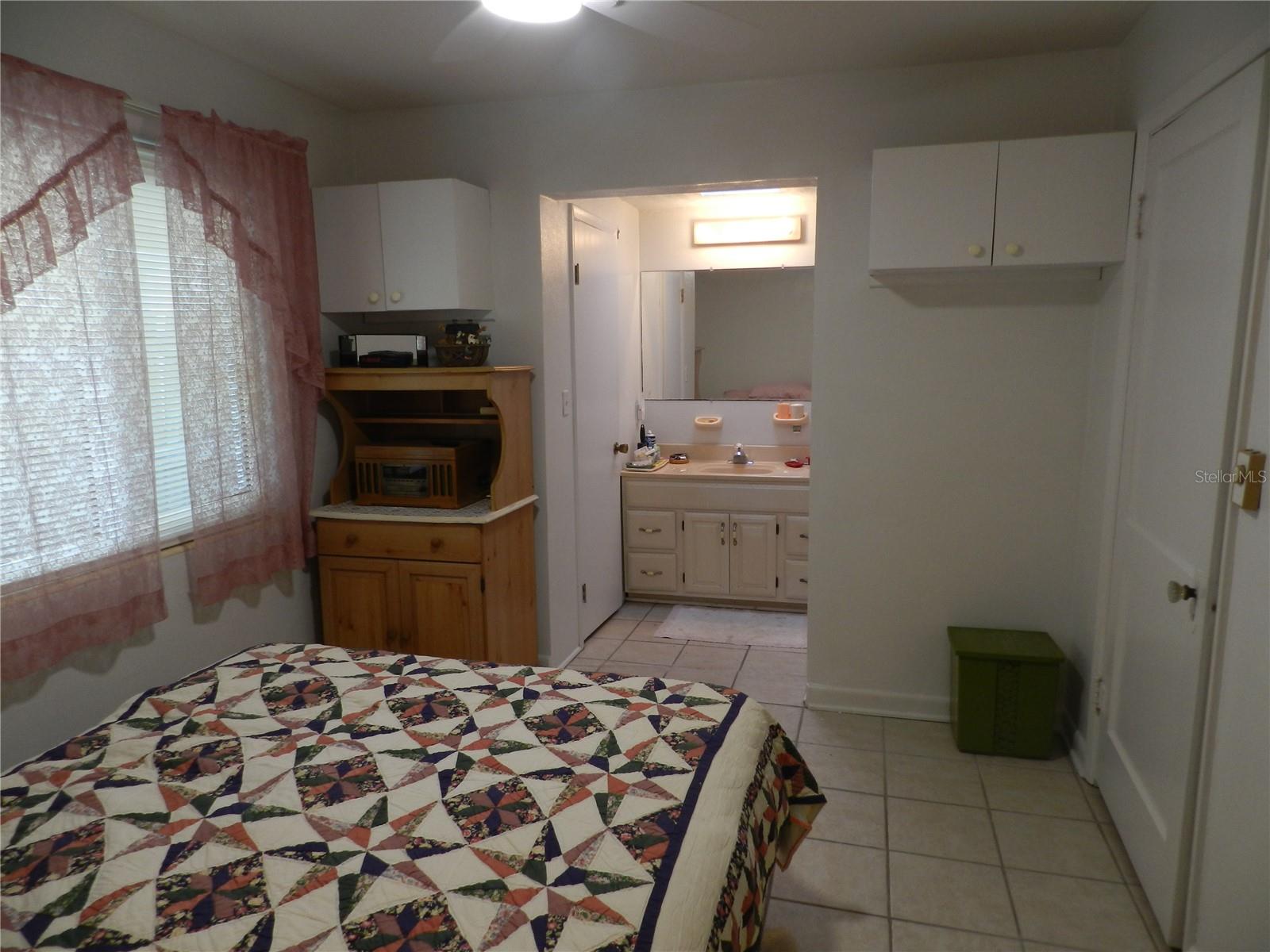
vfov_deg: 58.9
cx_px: 635
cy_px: 476
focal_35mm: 23
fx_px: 844
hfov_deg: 73.9
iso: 160
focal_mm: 4
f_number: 3.4
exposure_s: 1/30
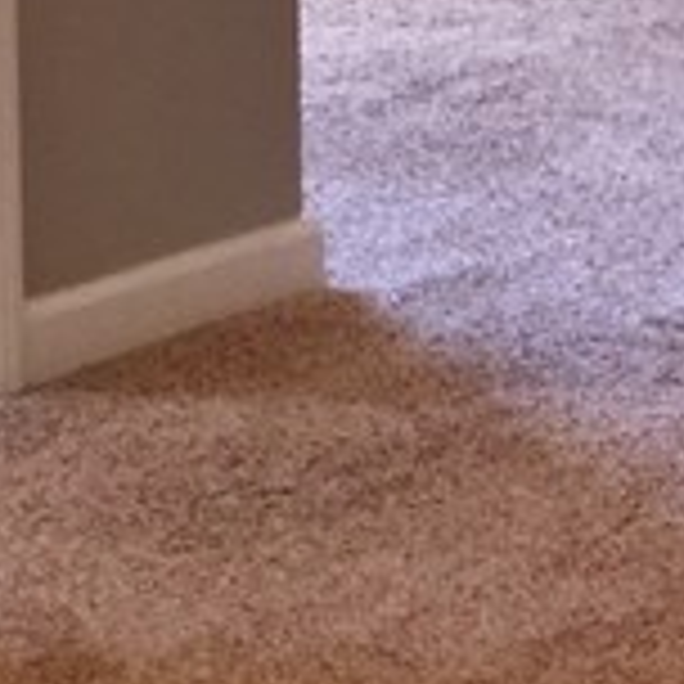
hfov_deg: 8.8
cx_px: 1845
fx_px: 3867
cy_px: -302
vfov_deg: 9.8
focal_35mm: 173
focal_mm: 4.15
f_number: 2.2
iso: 50
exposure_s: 1/30
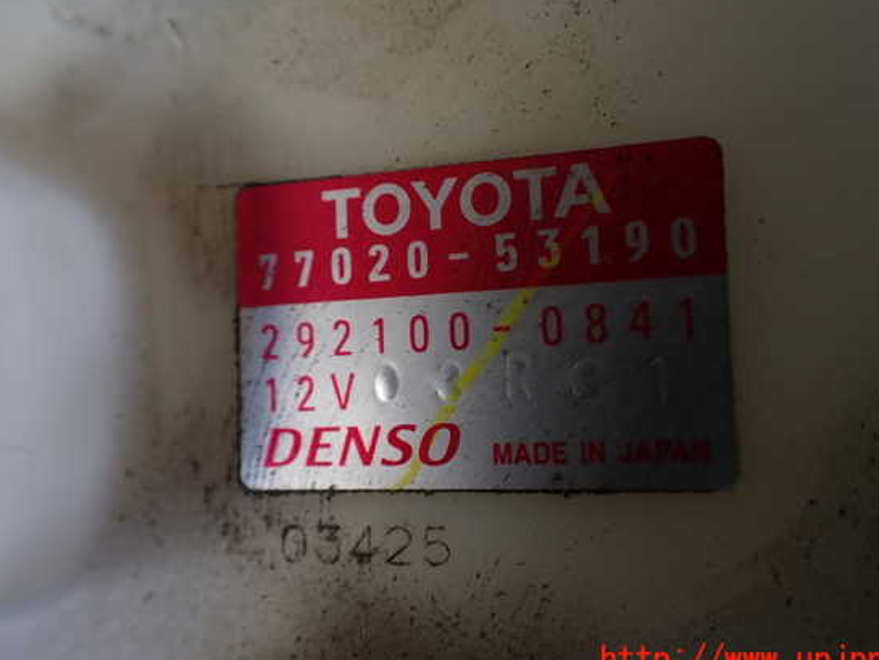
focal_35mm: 33
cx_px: 481
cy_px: 318
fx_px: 838
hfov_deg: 55.3
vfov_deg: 43.0
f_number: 2.3
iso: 200
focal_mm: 5.4
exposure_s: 1/125
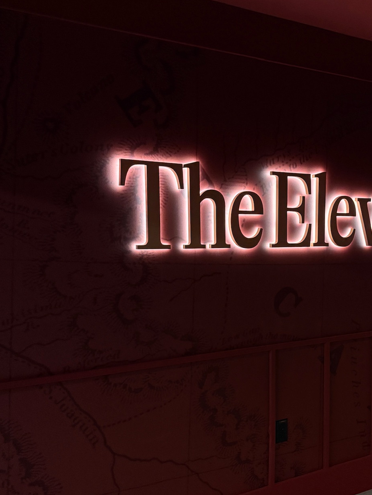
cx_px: 296
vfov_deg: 46.6
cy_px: 288
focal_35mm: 40
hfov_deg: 34.9
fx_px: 573
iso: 640
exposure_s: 1/60
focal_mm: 6.76
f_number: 1.78
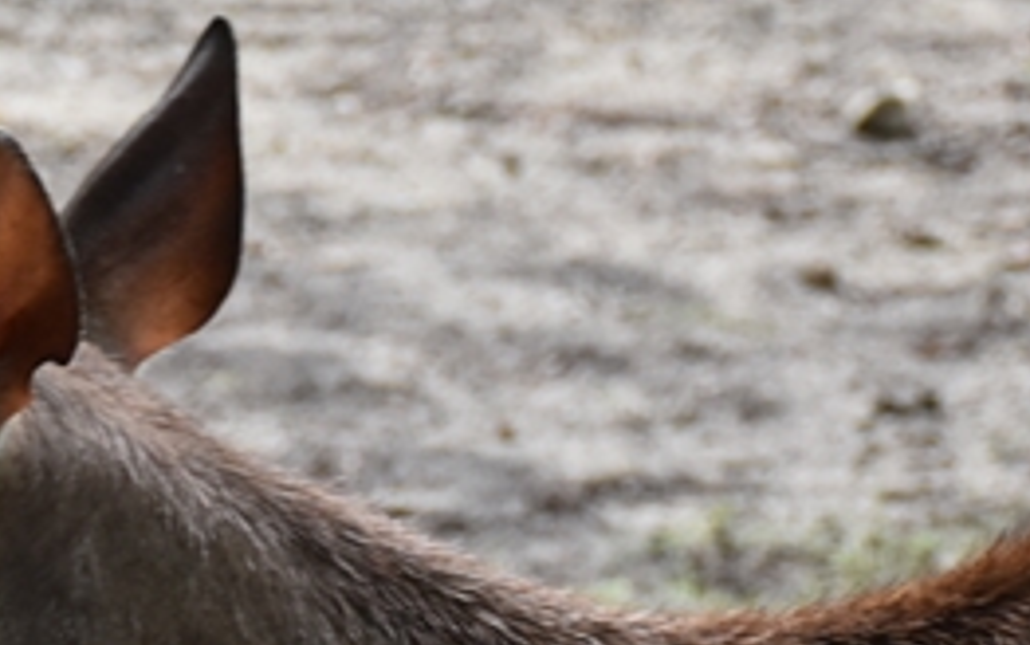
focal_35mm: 335
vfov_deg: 3.9
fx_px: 9408
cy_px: 498
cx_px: 295
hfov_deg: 6.3
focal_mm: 56
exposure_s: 1/200
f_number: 4.8
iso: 800
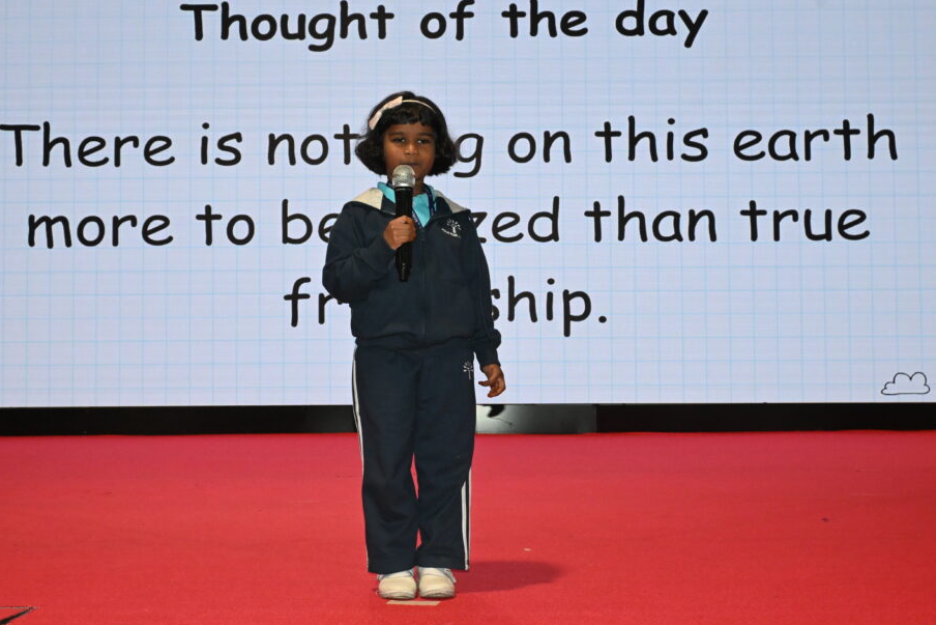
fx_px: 1348
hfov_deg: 38.3
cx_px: 451
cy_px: 287
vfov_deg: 26.1
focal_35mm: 52
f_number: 8
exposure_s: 1/200
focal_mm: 30.5
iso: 3200
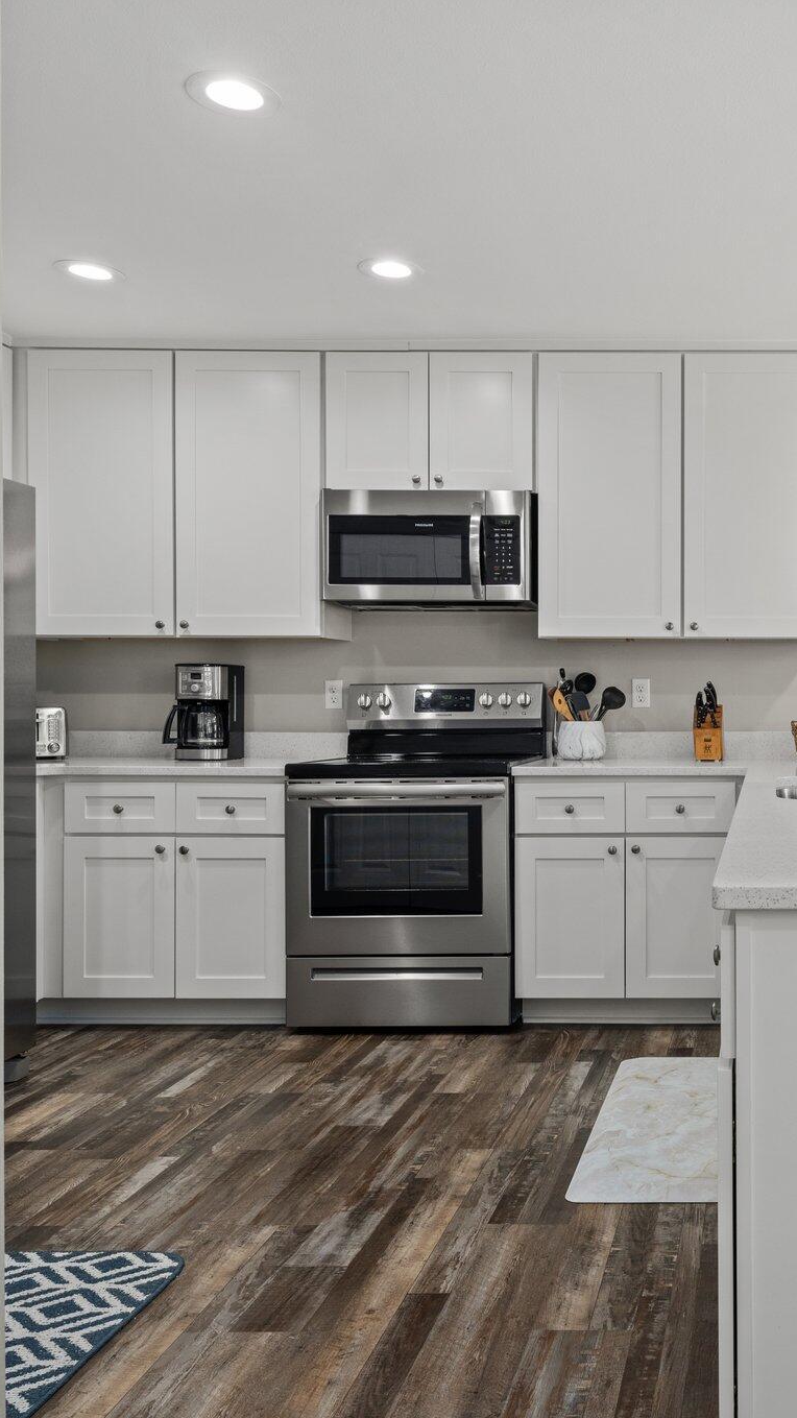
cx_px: 765
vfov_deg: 64.3
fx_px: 1128
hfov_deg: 35.8
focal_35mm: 30
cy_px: 711
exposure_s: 1/8
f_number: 9
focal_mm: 19
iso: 500
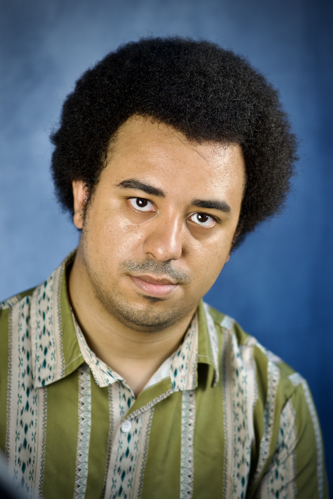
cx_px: 166
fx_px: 1769
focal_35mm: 128
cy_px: 250
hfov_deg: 10.8
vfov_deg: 16.1
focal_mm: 85
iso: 400
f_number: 2.2
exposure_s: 1/400
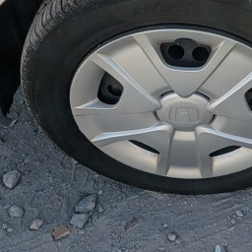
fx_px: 568
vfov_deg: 24.0
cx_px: 262
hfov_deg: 23.7
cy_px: 6
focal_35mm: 69
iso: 55
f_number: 1.89
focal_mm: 5.43
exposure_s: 1/697
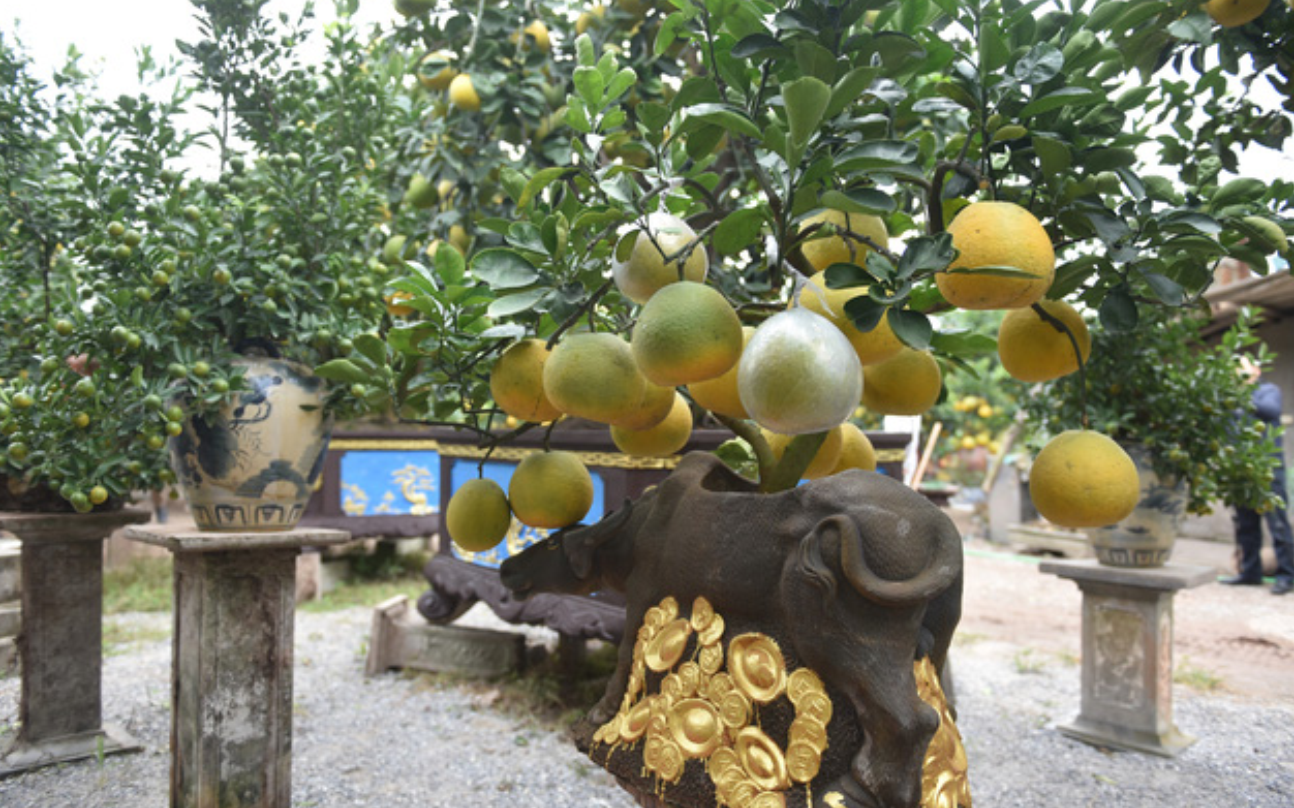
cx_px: 649
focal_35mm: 25
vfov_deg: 49.3
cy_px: 396
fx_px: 881
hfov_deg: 72.6
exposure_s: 1/500
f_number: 2.8
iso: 400
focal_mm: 24
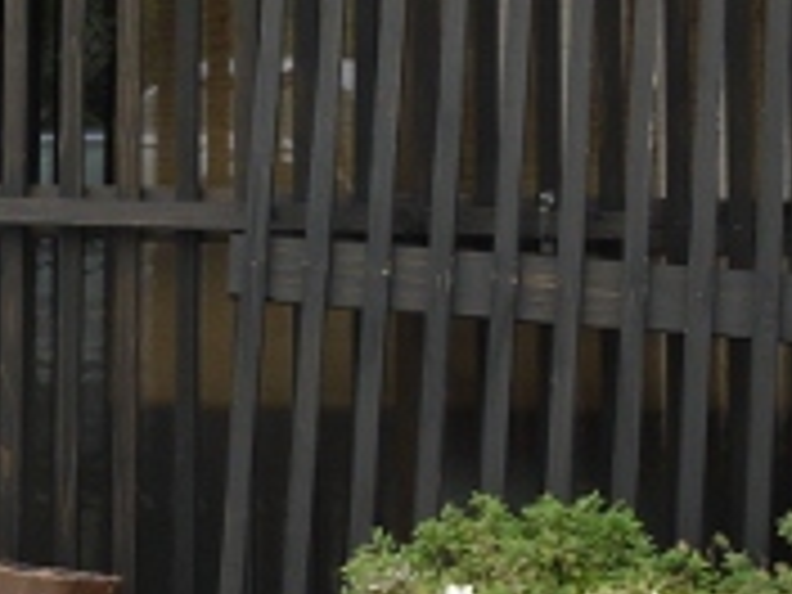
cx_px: -374
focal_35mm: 164
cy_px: -202
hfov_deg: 11.6
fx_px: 3752
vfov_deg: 8.9
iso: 200
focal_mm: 18
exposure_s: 1/40
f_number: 10
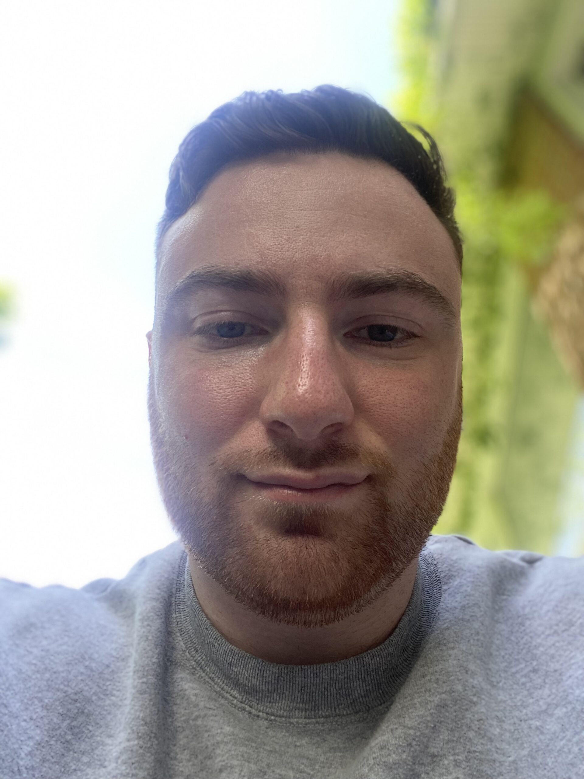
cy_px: 390
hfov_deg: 46.8
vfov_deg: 60.0
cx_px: 292
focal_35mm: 30
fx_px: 675
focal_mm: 2.71
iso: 64
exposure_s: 1/122
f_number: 2.2
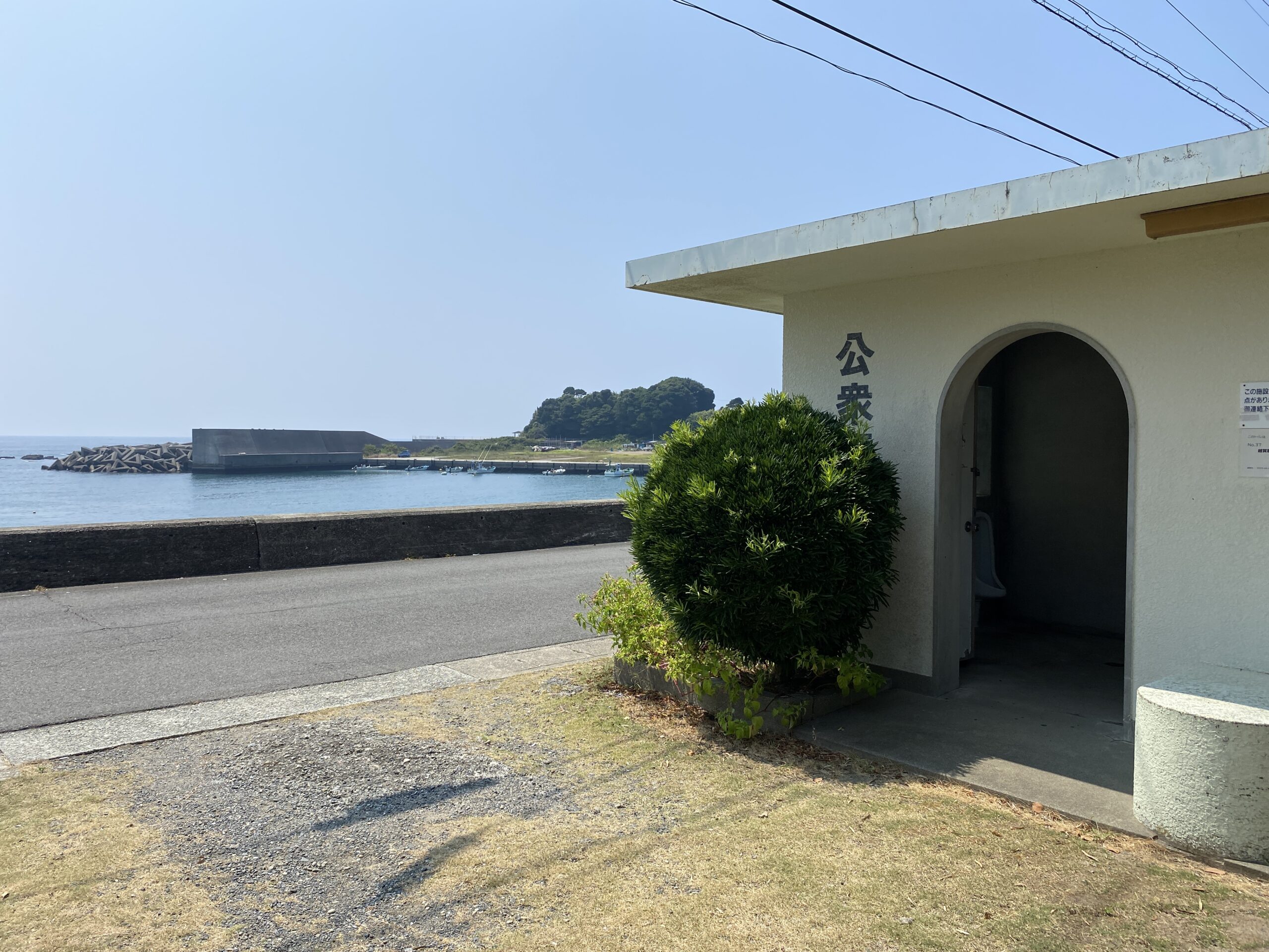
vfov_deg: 53.1
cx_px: 634
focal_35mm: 26
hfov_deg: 67.3
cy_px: 476
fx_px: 953
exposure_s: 1/4115
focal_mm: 4.25
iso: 32
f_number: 1.8
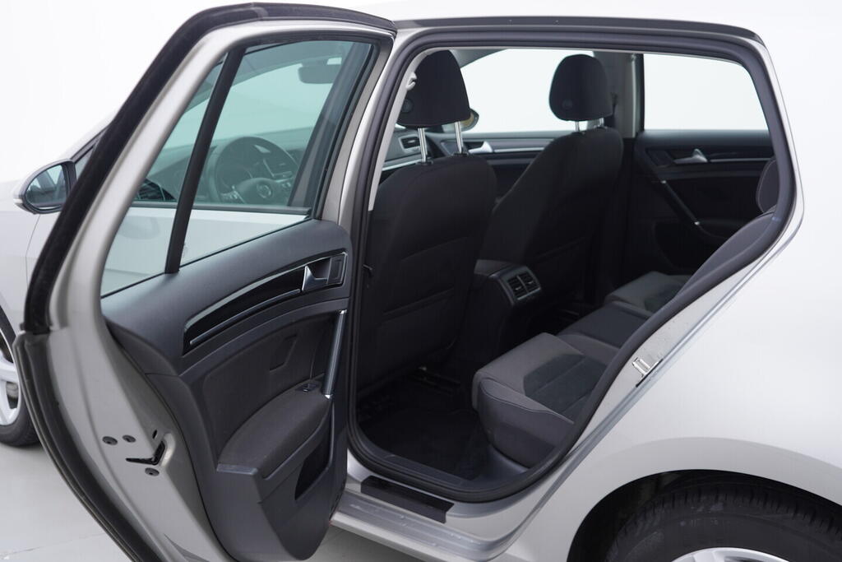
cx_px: 421
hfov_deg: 53.1
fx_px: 842
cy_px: 281
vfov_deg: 36.9
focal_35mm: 36
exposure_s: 1/50
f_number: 3.2
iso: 125
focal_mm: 24
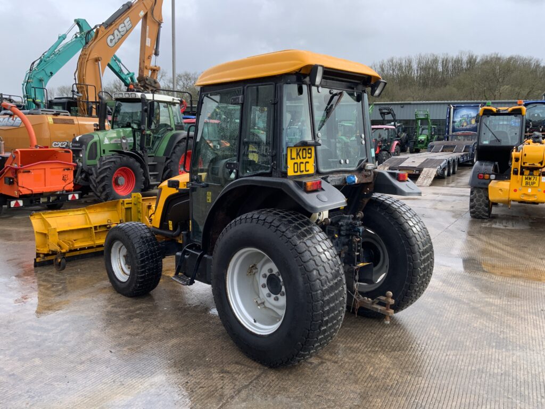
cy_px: 204
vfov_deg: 48.2
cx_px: 272
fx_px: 457
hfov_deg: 61.7
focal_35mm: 29
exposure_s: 1/412
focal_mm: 3
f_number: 1.8
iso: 16
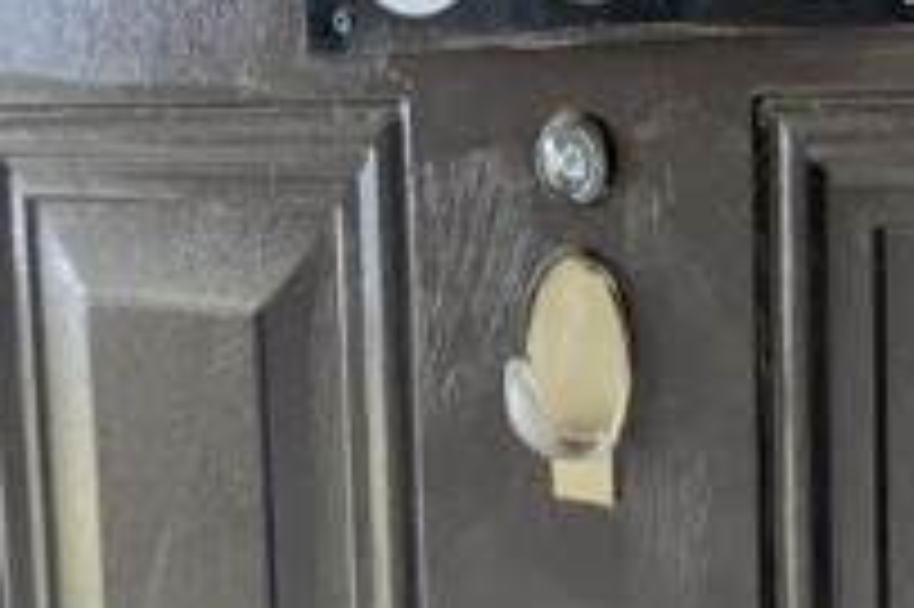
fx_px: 1598
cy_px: 234
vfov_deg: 21.5
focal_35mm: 63
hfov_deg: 31.2
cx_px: 716
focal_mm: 2.35
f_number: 2.2
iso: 640
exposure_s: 1/23.8
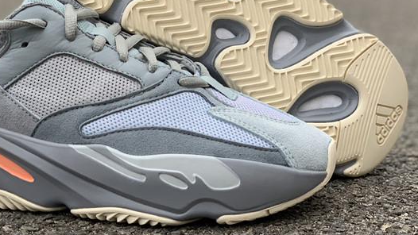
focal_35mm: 97
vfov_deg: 12.4
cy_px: 60
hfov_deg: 21.9
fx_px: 1075
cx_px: 130
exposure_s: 1/122
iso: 64
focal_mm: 6
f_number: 2.4
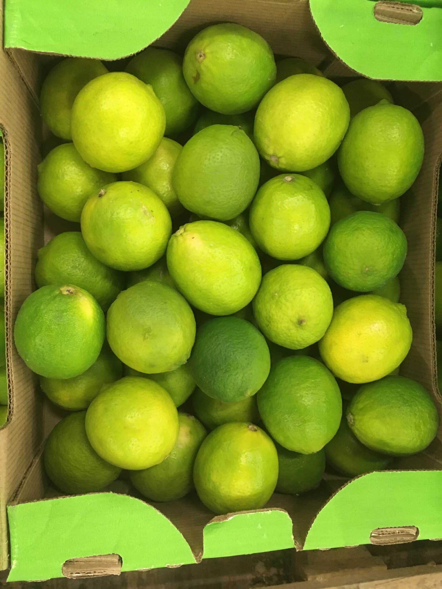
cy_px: 294
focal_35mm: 29
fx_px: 494
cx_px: 221
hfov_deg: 48.2
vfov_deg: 61.7
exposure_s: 1/25
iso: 200
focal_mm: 4.15
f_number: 2.2
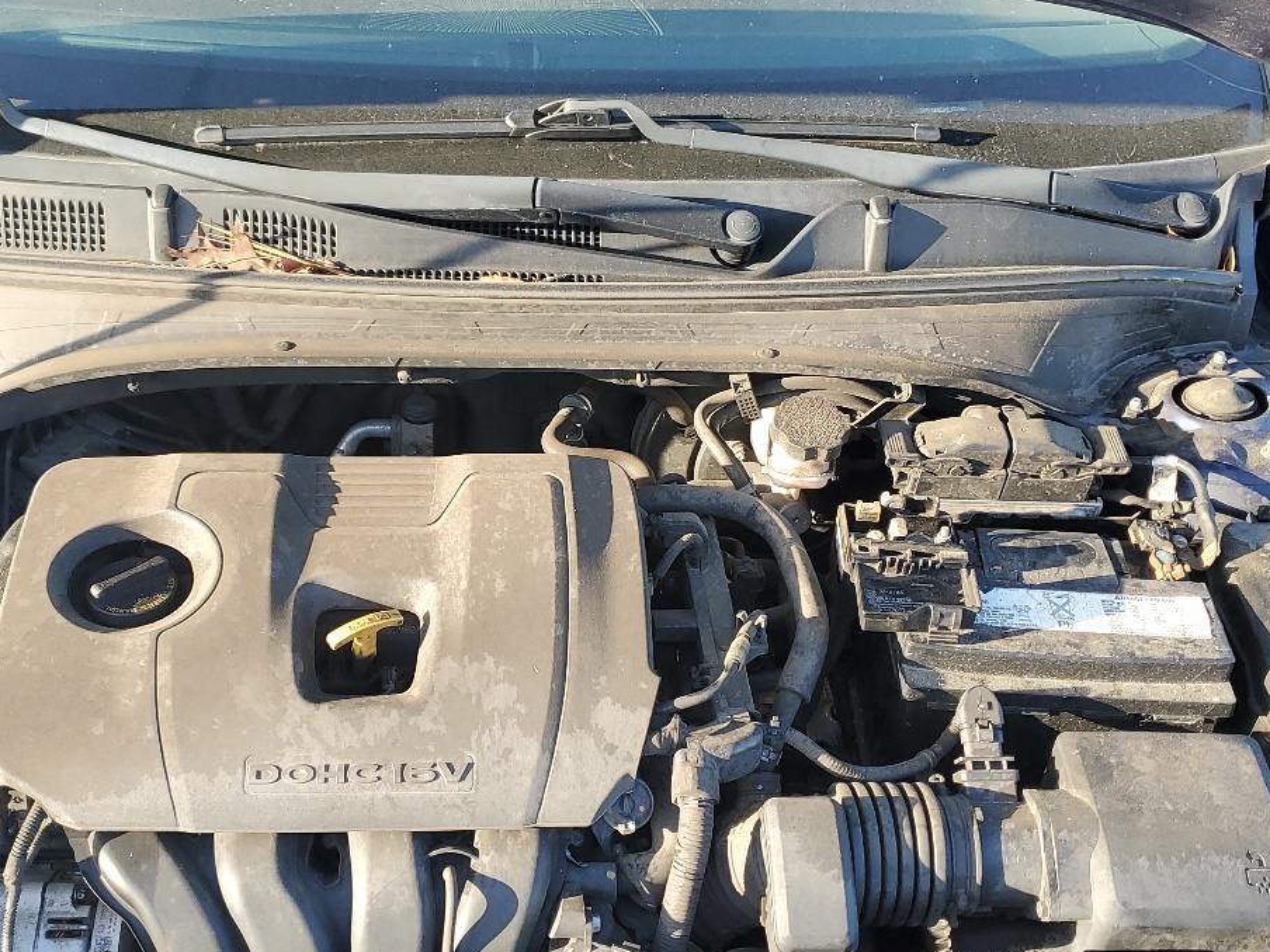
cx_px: 538
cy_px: 489
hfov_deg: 41.1
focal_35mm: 46
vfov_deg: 31.5
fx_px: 1688
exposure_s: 1/263
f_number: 1.5
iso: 50
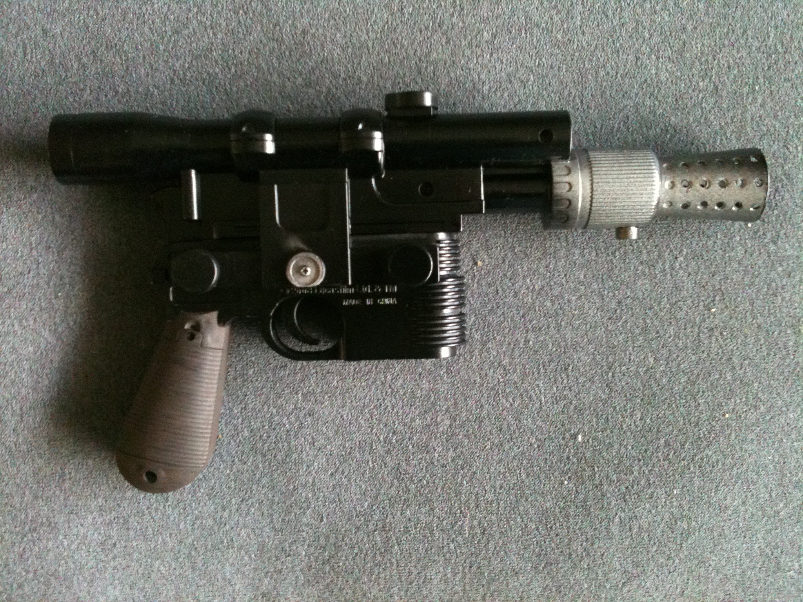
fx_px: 812
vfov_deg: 40.7
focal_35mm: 35
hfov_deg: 52.6
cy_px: 301
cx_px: 402
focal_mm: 3.85
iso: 320
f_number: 2.8
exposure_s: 1/15
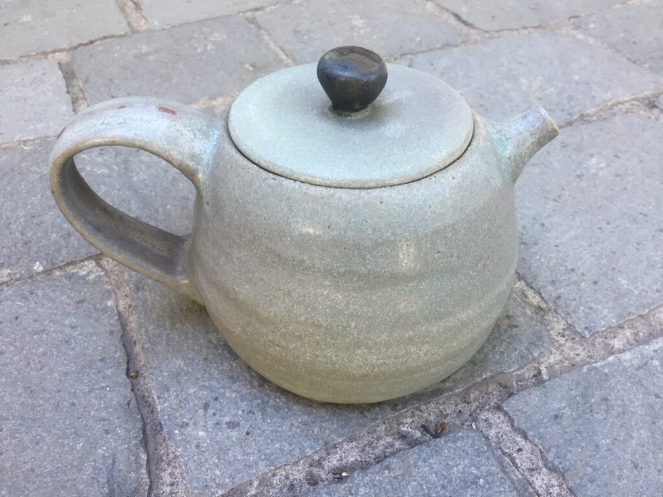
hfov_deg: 61.7
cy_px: 248
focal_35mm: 29
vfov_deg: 48.2
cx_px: 332
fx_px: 555
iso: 32
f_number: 2.2
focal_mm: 4.15
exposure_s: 1/33
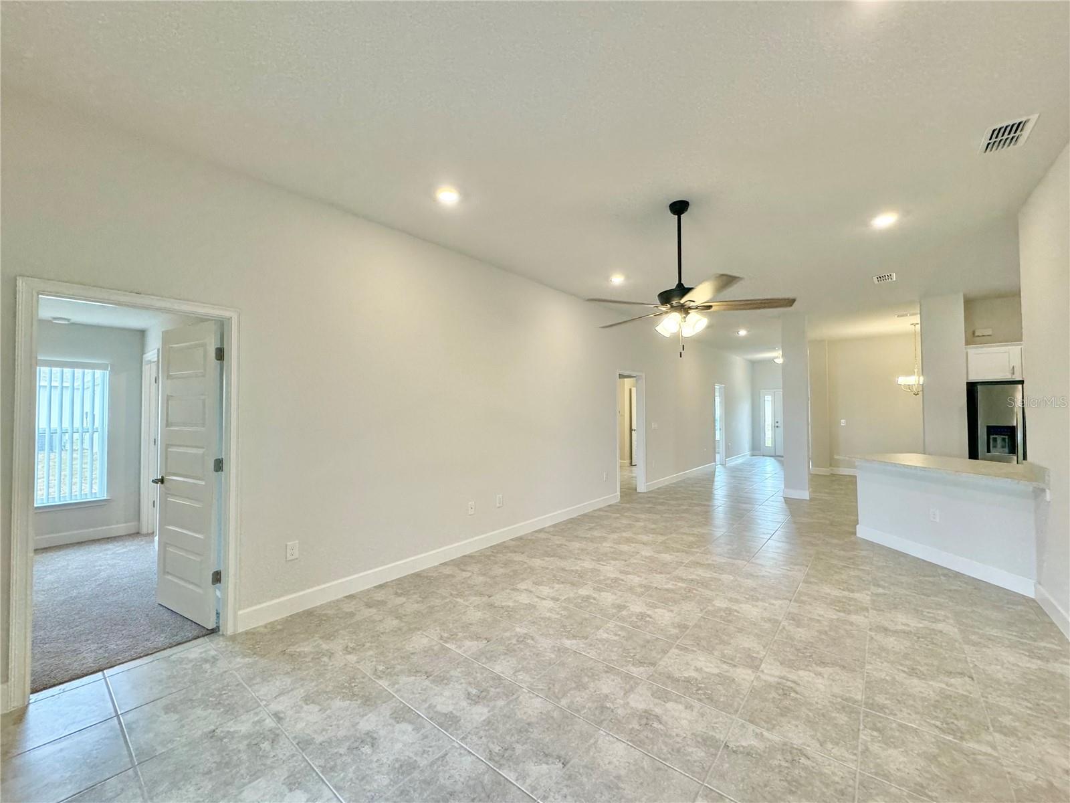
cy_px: 402
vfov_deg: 85.7
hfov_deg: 102.1
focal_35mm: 14
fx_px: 433
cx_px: 535
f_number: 2.2
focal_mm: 2.22
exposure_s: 1/120
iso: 200
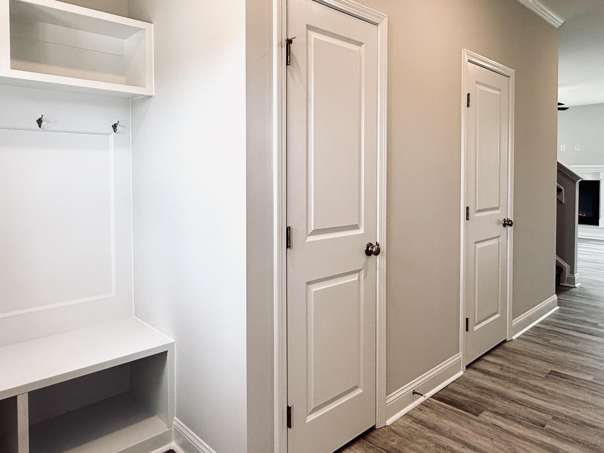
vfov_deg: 54.6
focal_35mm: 25
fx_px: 436
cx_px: 307
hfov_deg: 69.4
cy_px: 185
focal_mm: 2.22
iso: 100
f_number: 2.2
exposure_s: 1/120
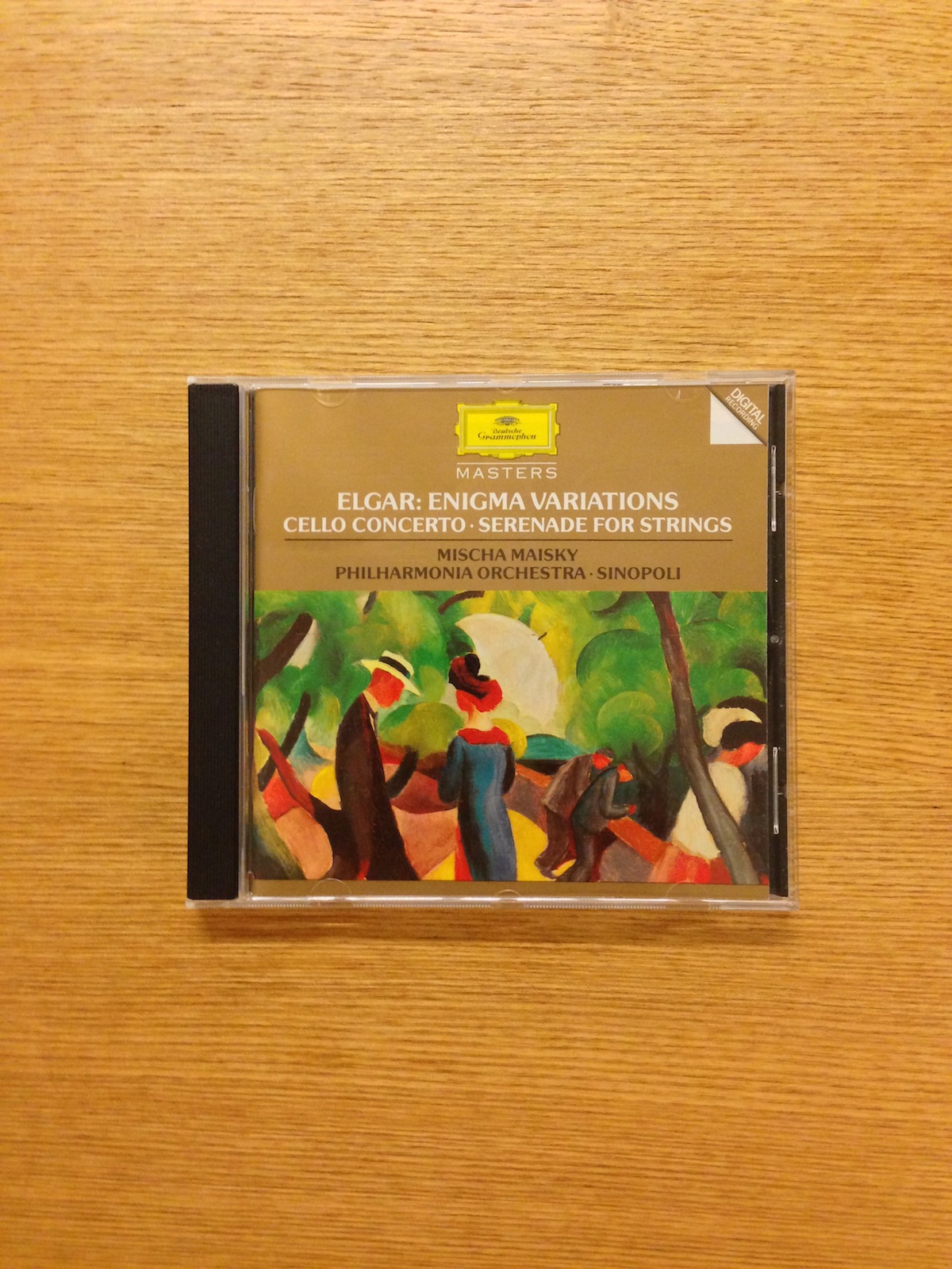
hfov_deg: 42.9
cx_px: 476
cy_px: 634
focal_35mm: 33
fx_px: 1210
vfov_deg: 55.4
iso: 400
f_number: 2.4
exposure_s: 1/20
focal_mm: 4.13
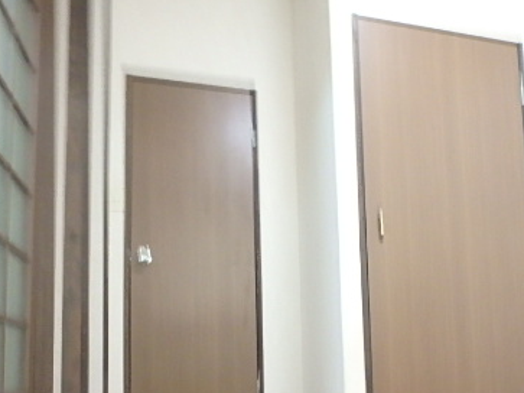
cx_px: 385
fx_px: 560
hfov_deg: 48.4
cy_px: 309
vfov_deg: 37.4
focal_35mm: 37
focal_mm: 3.7
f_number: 3.5
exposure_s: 1/13
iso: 800
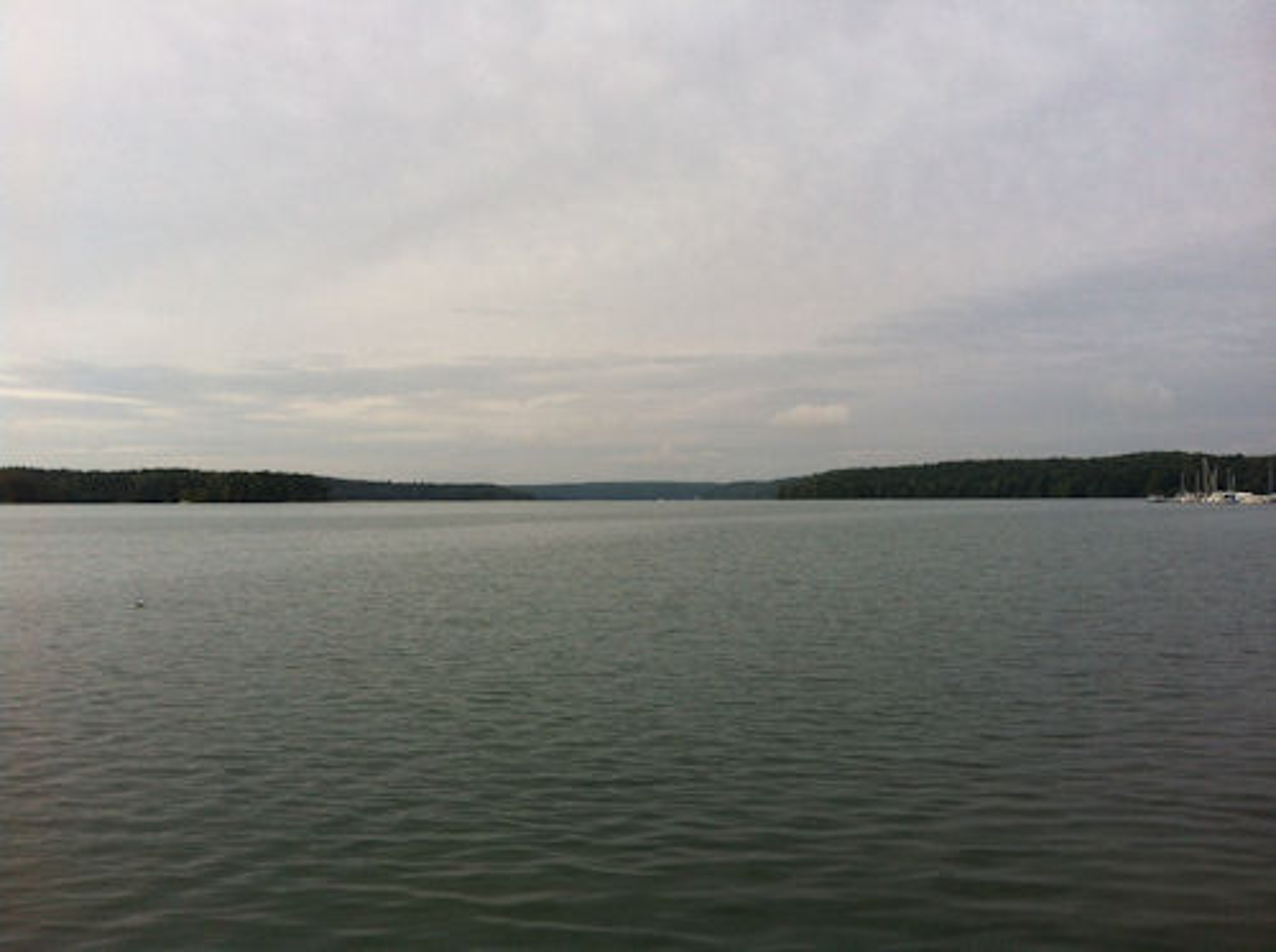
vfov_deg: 40.6
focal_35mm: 35
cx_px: 638
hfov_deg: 52.7
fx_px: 1288
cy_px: 476
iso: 80
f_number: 2.8
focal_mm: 3.85
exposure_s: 1/914
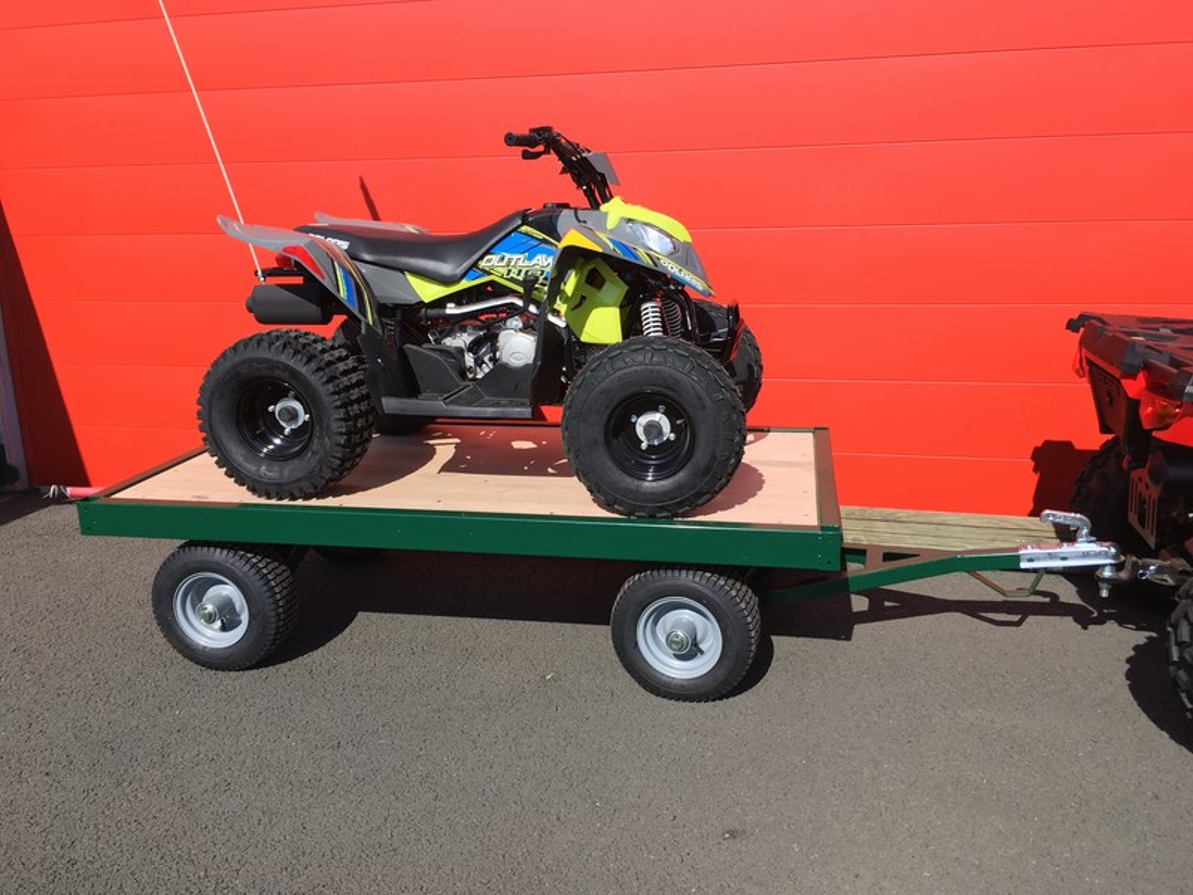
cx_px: 596
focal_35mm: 29
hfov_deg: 61.7
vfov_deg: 48.2
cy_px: 448
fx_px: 999
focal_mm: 4.15
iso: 25
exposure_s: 1/1012
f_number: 2.2
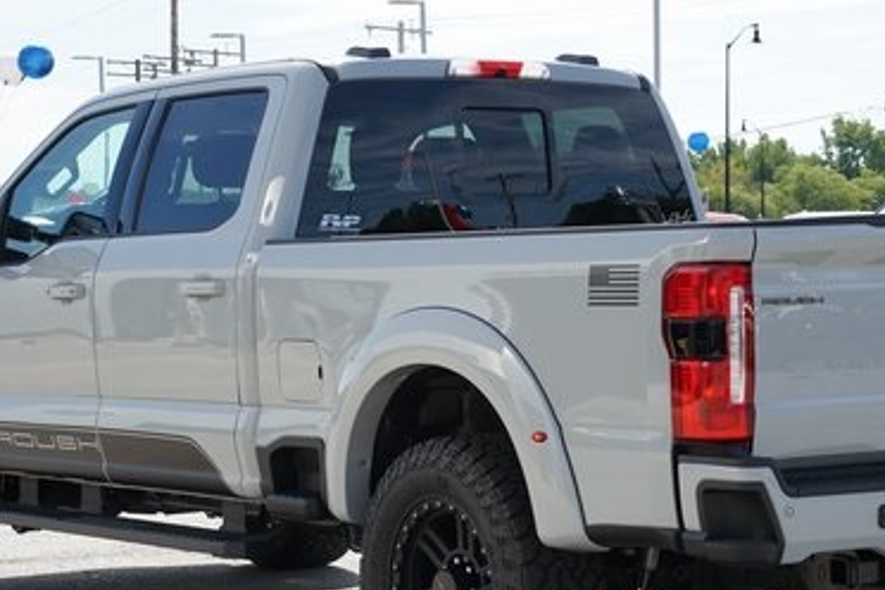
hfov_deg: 19.4
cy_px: 370
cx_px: 533
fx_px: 2581
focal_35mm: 105
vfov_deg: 13.0
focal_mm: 61
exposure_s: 1/125
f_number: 9
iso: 100
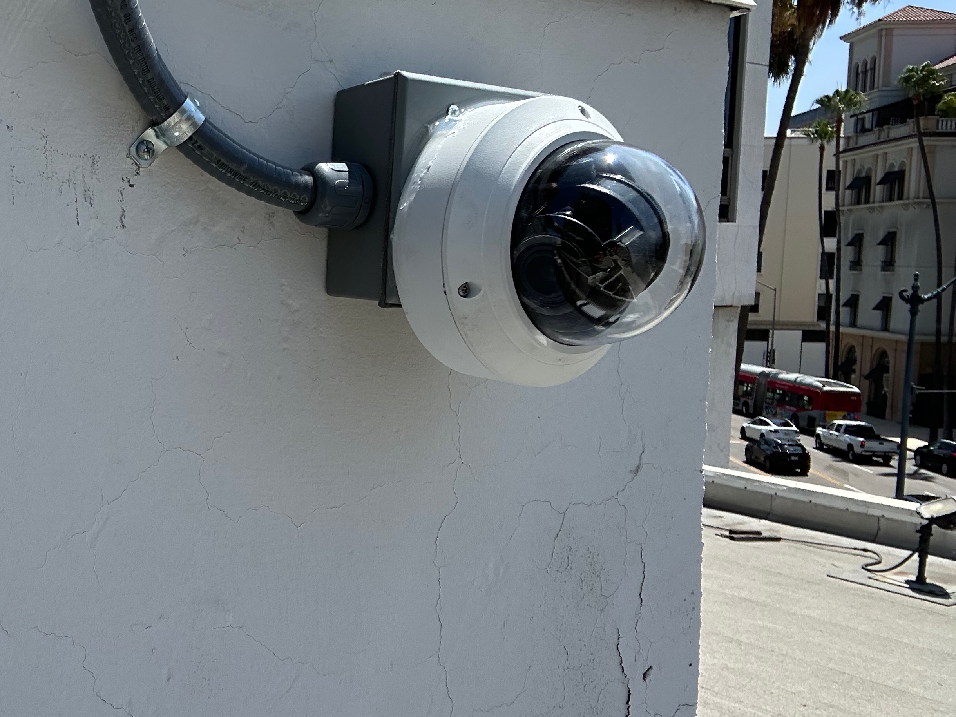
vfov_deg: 37.7
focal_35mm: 38
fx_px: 1049
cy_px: 360
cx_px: 167
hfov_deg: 46.0
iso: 25
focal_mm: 2.69
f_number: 1.9
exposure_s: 1/1383
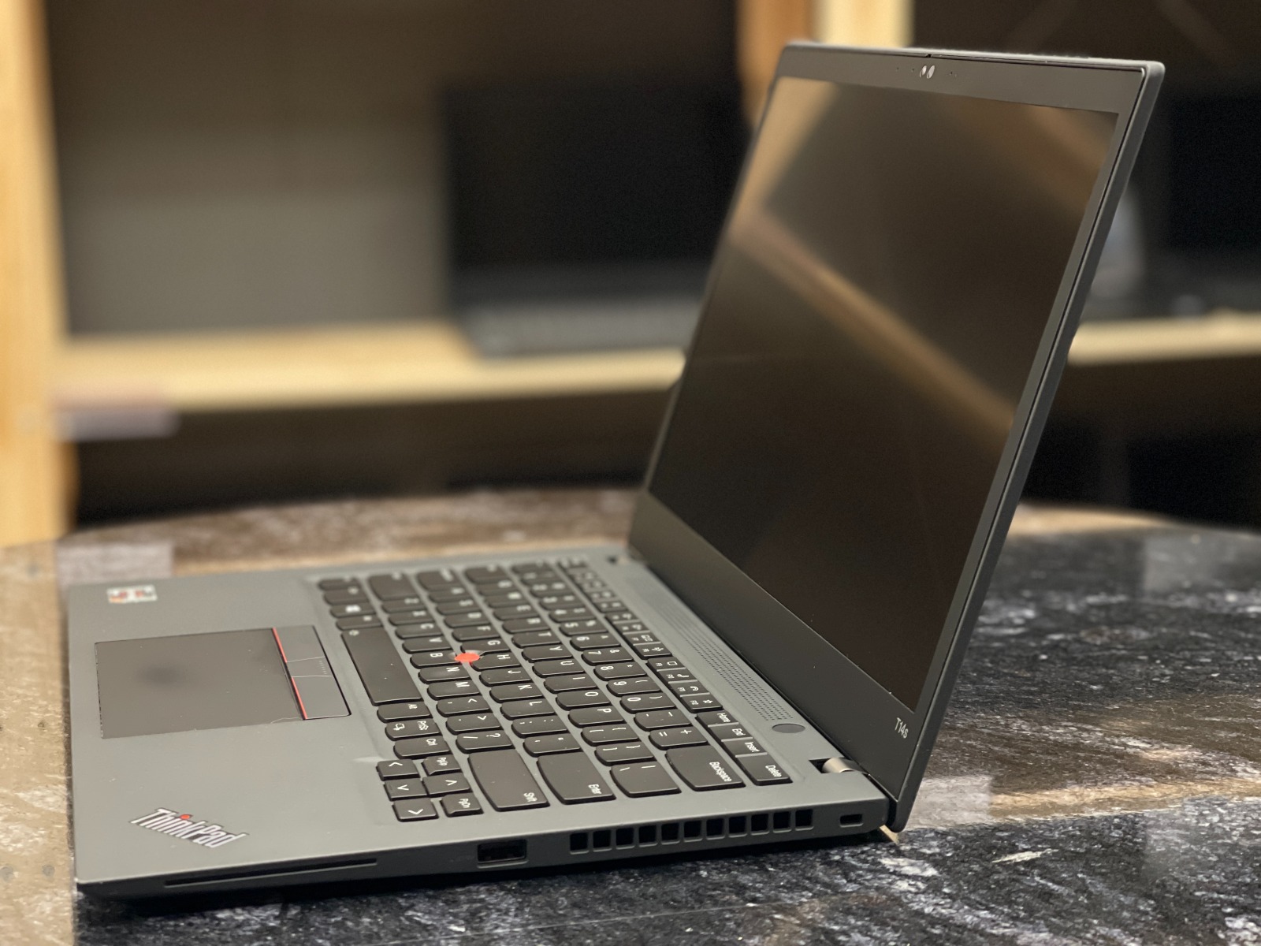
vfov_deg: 22.9
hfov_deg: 30.3
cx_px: 630
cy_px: 473
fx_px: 2331
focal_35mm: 64
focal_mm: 7.5
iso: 400
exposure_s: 1/39
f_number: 2.2
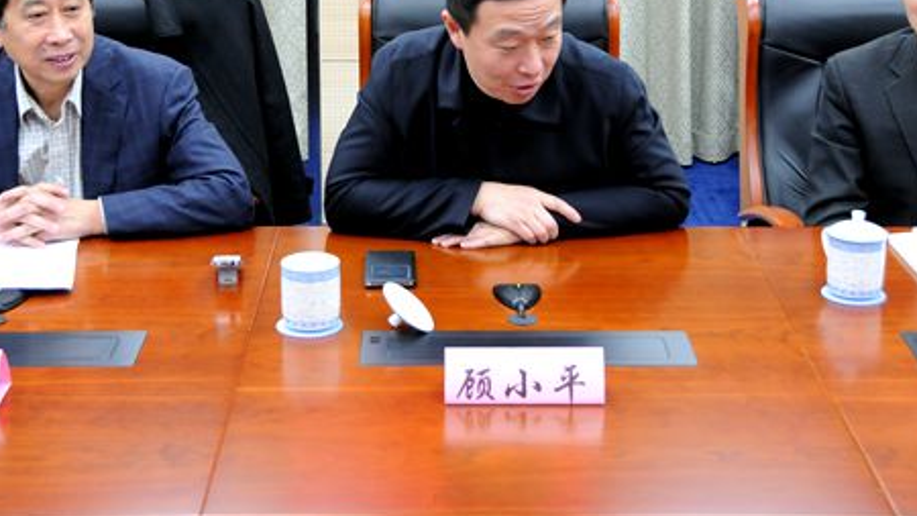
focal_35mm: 71
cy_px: 54
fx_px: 1722
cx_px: 465
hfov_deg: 29.8
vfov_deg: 16.8
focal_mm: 29
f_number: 5
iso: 1000
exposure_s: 1/30
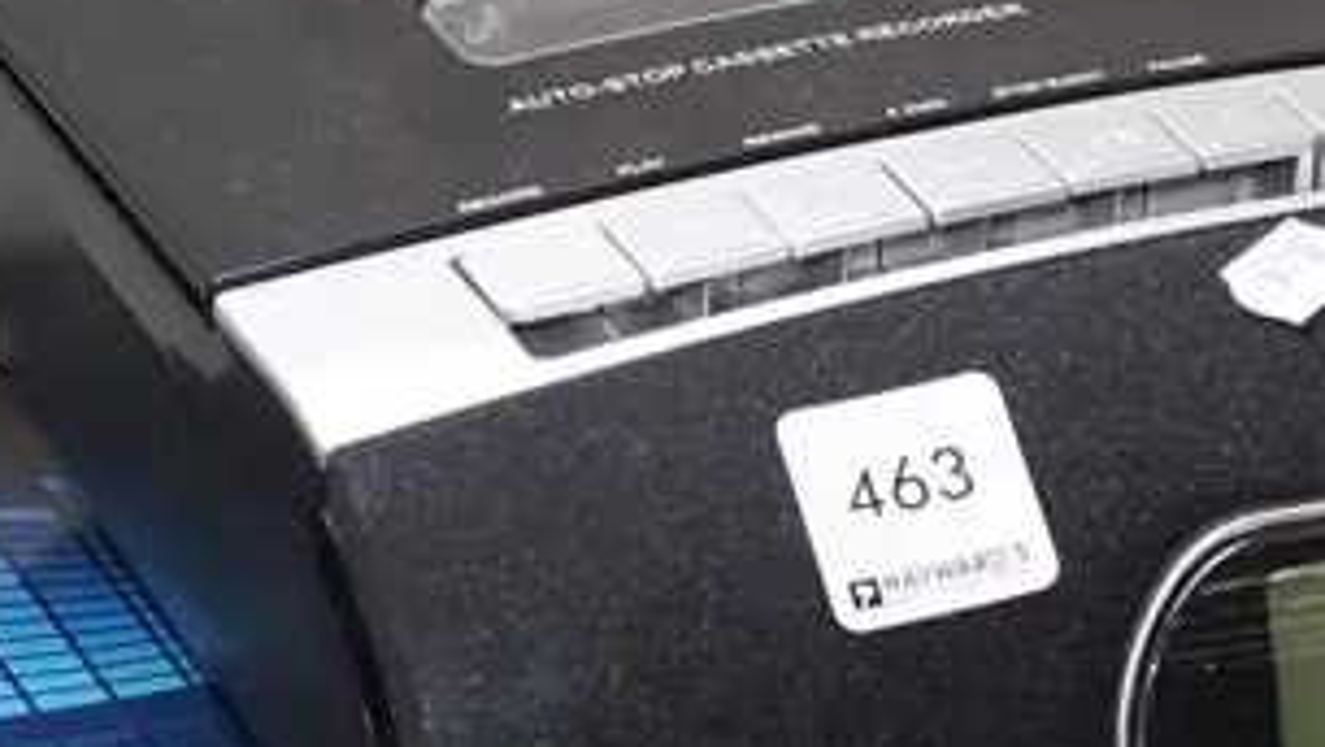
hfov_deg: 12.7
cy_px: 977
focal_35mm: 168
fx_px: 5906
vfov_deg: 7.2
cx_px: 1264
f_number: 4.5
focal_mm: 23
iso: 640
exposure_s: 1/160
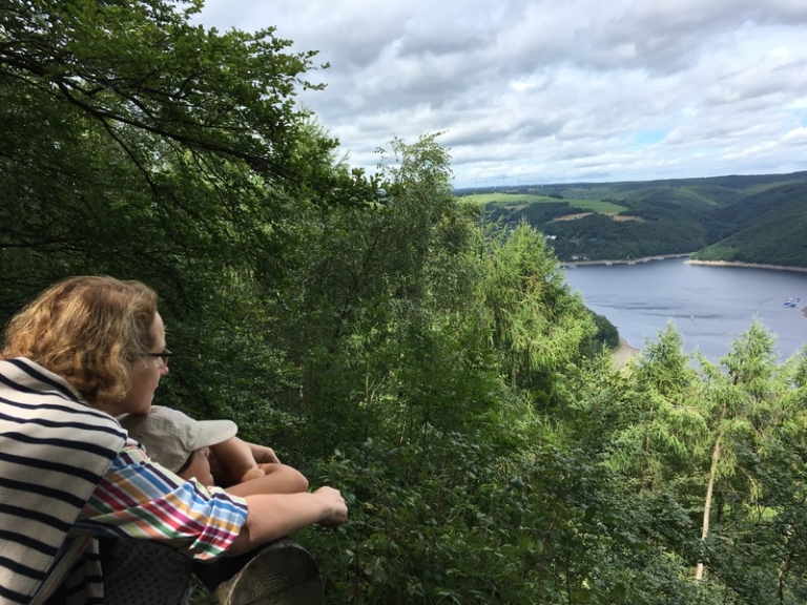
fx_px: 676
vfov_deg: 48.2
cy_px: 302
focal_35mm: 29
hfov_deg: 61.7
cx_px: 404
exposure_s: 1/986
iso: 25
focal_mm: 4.15
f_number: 2.2
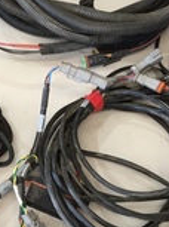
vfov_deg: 25.5
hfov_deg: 18.5
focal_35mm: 76
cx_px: -22
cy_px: 159
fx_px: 497
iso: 80
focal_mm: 4.15
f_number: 2.2
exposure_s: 1/33
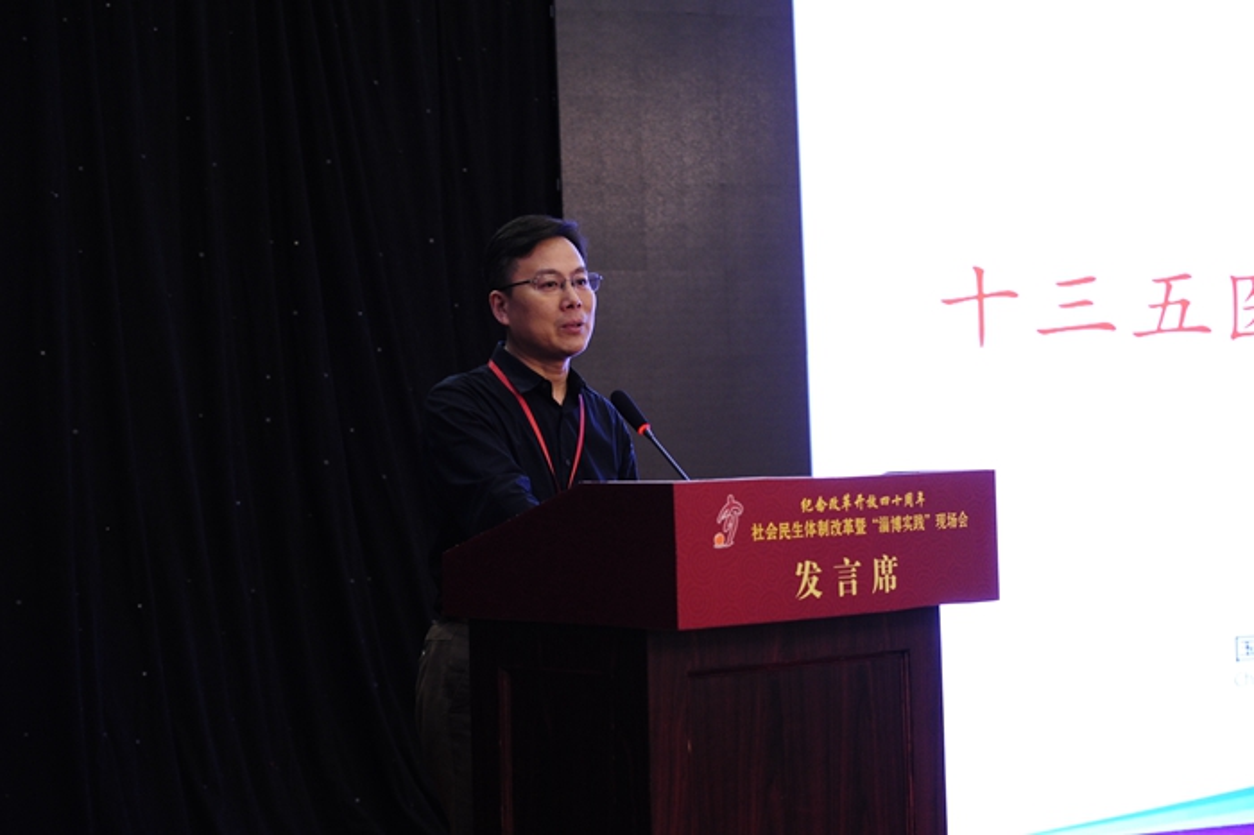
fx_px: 2716
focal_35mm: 78
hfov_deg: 26.0
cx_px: 627
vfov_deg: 17.5
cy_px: 418
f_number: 3.5
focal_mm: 78
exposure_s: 1/100
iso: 2500
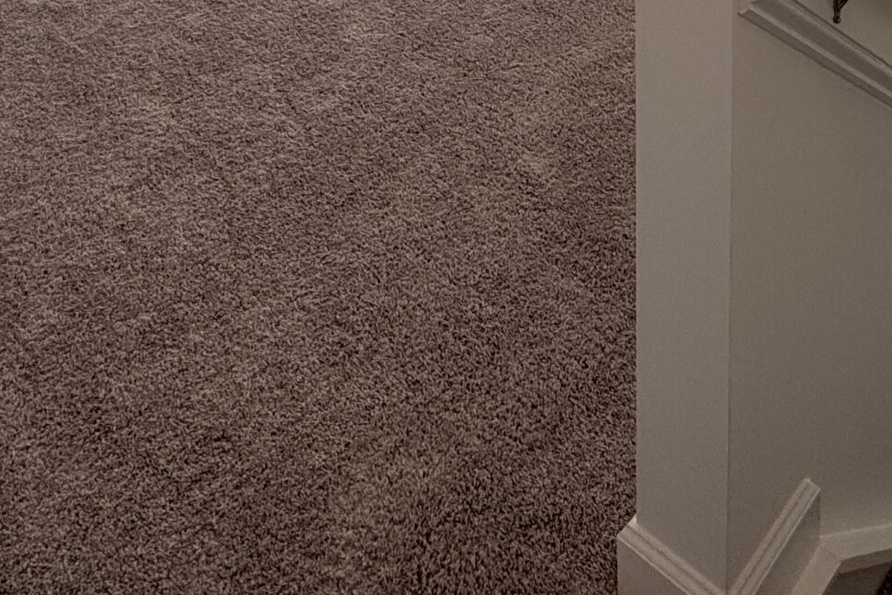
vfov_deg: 22.3
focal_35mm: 45
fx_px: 1115
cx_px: 593
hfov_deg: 43.0
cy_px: -381
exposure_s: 1/390
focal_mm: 2.22
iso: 40
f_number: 2.2
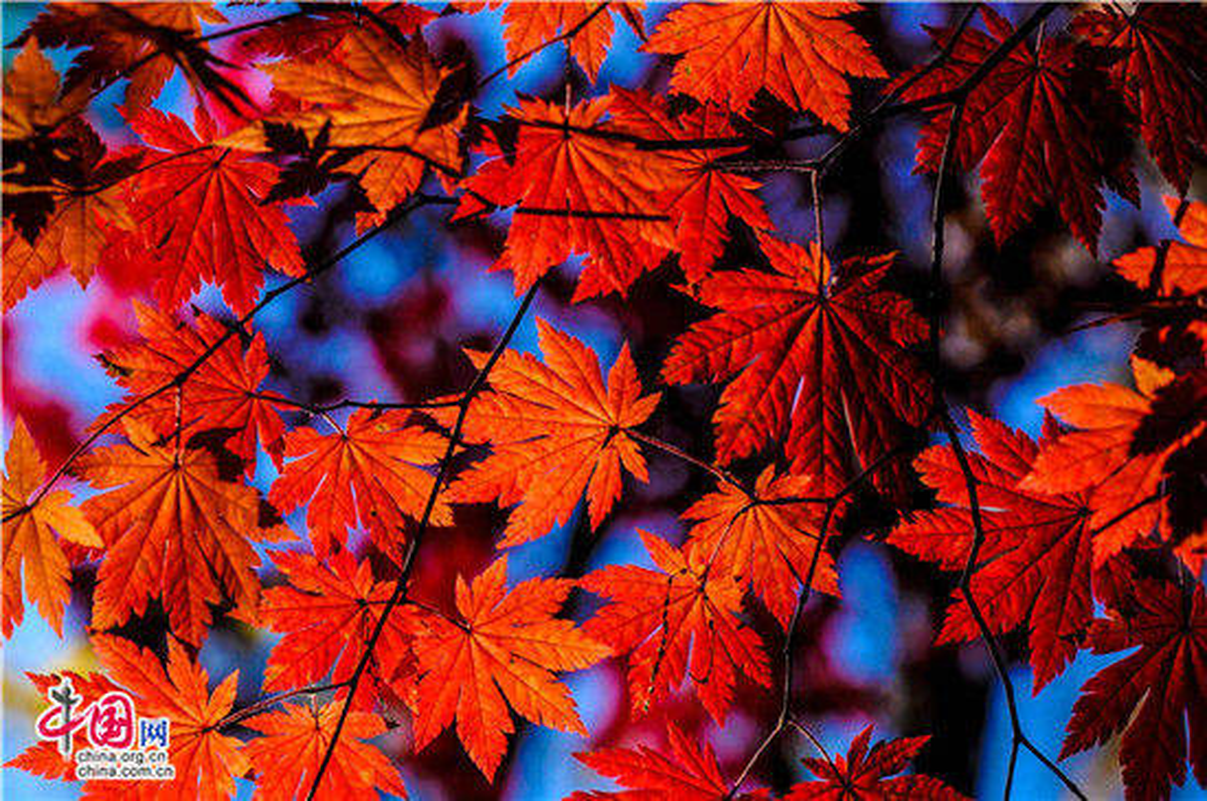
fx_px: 5624
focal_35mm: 168
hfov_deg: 12.2
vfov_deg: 8.1
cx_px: 604
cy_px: 400
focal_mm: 112
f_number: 5.6
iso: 320
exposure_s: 1/1600
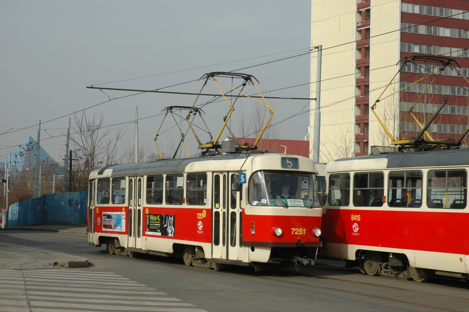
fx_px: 937
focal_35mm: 72
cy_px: 156
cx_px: 234
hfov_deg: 28.1
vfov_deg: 18.9
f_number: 10
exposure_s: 1/400
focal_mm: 48
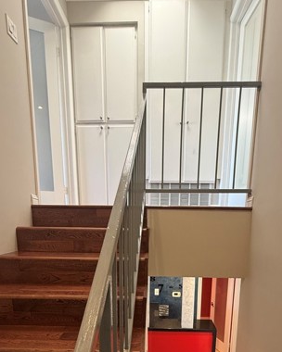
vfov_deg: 67.6
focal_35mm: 23
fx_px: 240
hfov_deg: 60.8
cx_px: 148
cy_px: 267
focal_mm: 2.22
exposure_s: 1/60
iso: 160
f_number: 2.2
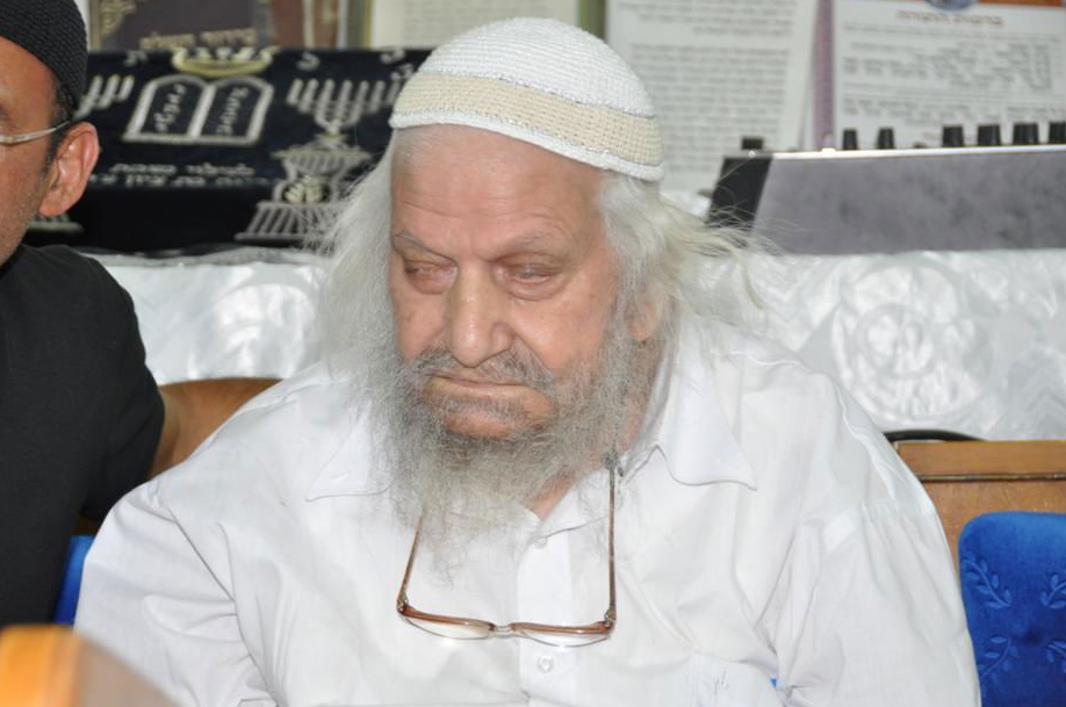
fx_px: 3712
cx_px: 478
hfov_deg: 16.3
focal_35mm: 126
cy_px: 326
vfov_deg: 10.9
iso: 800
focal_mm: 75
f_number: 5
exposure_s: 1/60
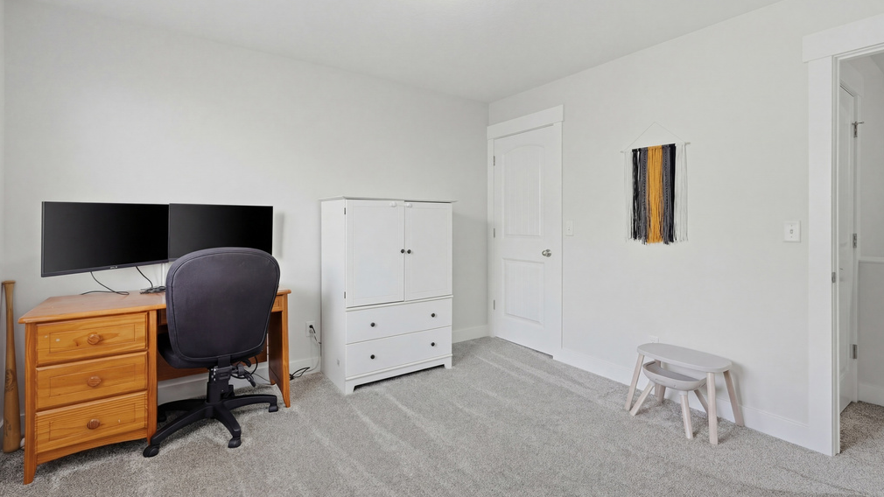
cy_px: 216
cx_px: 439
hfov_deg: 95.9
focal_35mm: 17
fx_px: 398
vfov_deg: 63.7
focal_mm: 16
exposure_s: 1/320
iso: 250
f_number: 9
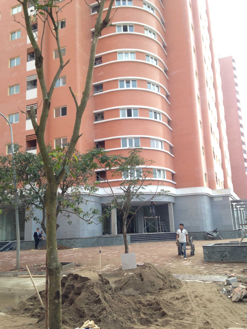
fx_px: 314
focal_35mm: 33
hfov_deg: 42.9
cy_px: 164
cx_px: 124
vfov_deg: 55.4
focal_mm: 4.12
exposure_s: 1/298
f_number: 2.4
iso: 50
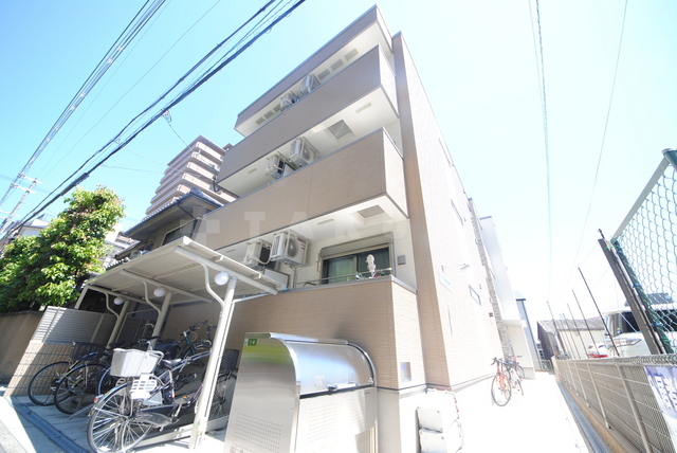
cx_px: 338
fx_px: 226
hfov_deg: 112.6
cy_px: 226
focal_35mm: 12
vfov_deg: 90.1
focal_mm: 8
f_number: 6.3
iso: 200
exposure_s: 1/125
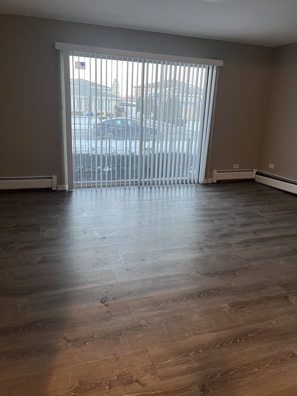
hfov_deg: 53.1
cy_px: 198
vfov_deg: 67.3
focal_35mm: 26
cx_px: 148
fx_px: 297
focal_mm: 5.1
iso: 125
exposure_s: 1/60
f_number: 1.6
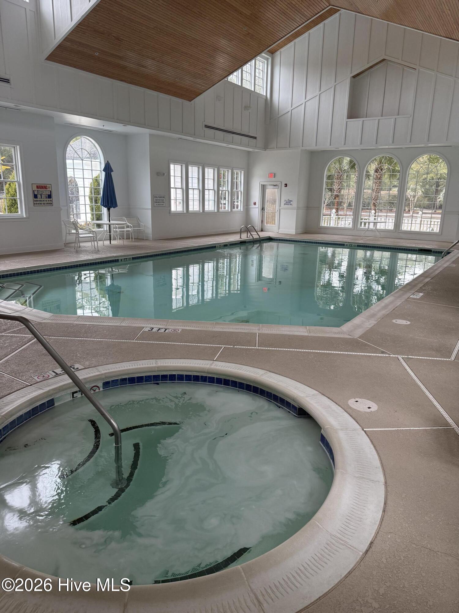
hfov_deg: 56.8
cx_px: 230
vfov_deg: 71.6
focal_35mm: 24
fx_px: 424
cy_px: 306
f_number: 1.78
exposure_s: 1/147
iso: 125
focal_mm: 6.76
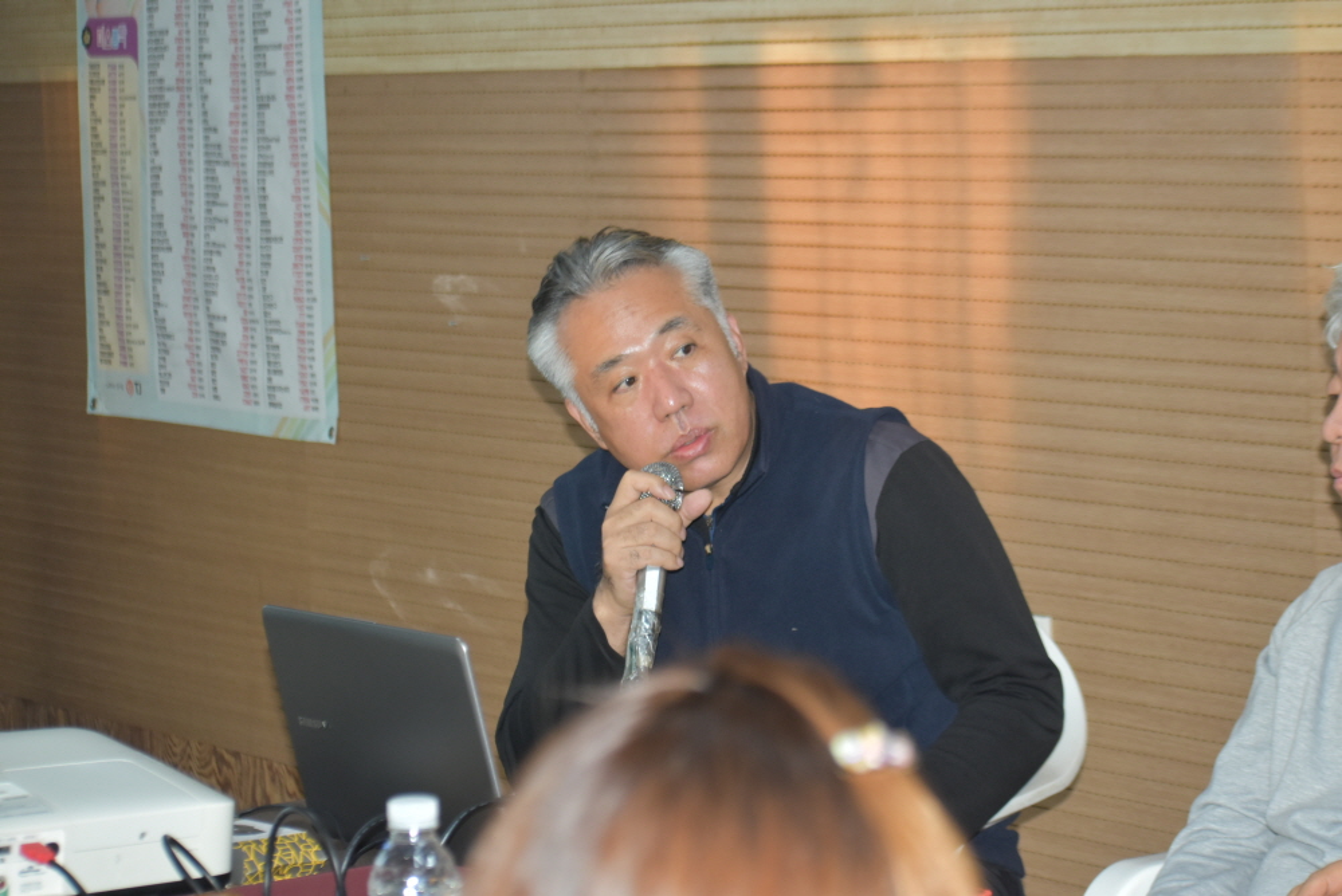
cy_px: 448
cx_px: 671
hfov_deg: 19.4
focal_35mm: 105
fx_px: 3916
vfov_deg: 13.1
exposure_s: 1/80
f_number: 4.5
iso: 800
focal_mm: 70
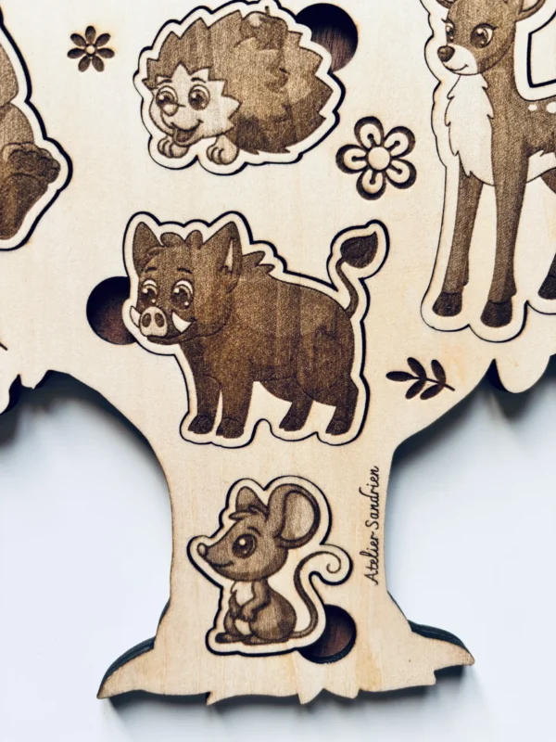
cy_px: 371
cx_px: 278
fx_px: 557
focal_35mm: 26
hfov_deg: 53.1
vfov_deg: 67.3
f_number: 1.6
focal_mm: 5.96
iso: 125
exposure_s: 1/121
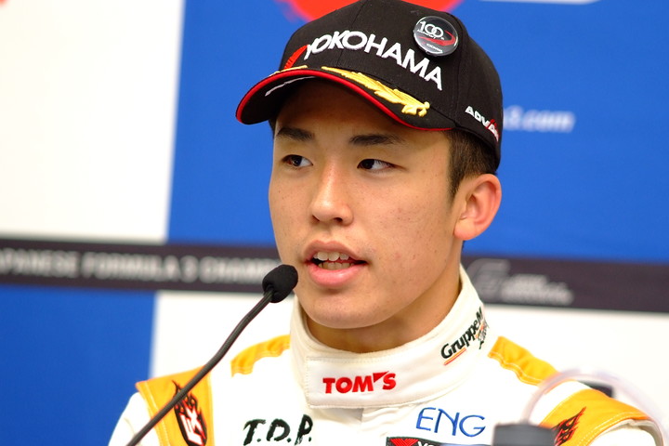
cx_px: 334
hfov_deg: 7.6
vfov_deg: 5.1
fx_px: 5017
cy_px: 223
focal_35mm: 270
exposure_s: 1/250
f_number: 2.8
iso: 800
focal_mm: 180
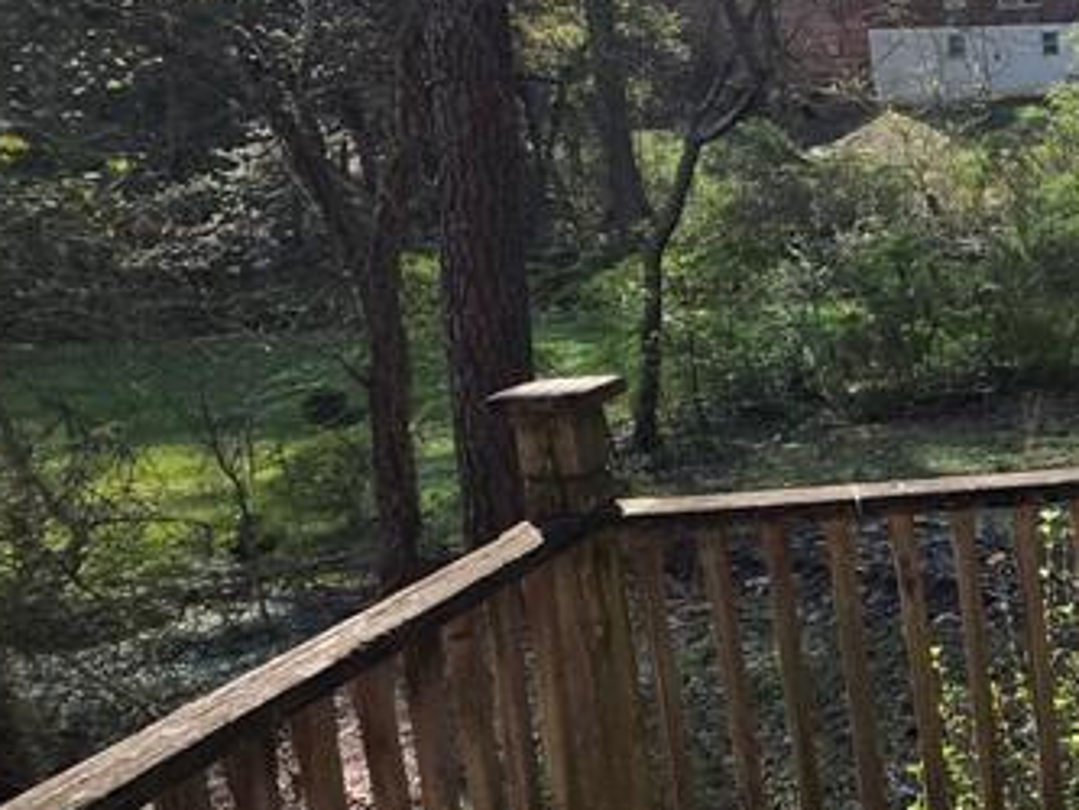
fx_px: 1247
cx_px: 1614
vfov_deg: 35.7
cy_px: 288
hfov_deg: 29.1
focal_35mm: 40
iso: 50
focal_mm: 2.2
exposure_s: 1/2000
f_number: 1.9
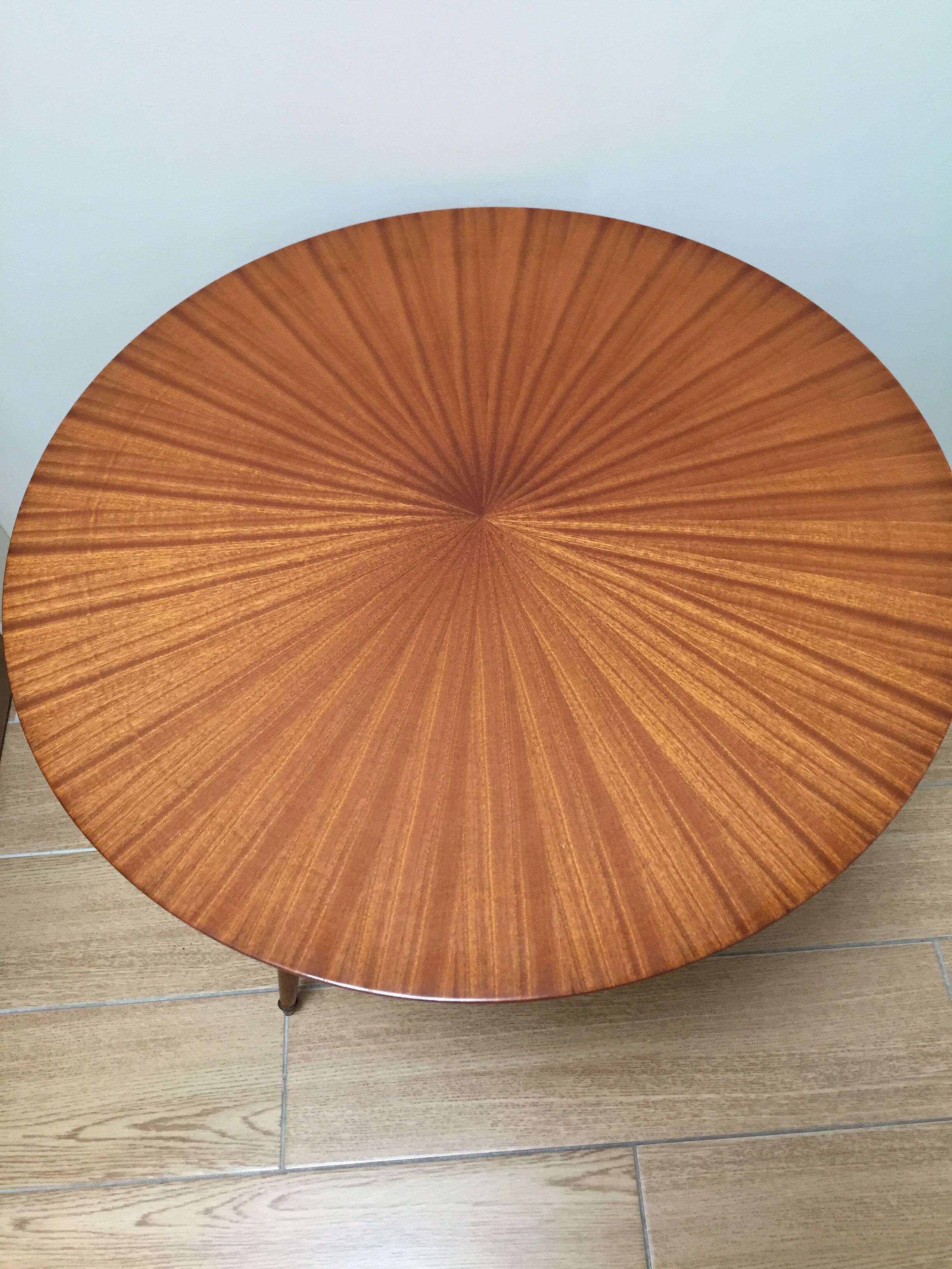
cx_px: 476
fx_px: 1063
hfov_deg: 48.2
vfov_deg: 61.7
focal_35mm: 29
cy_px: 634
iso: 125
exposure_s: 1/33
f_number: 2.2
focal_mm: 4.15
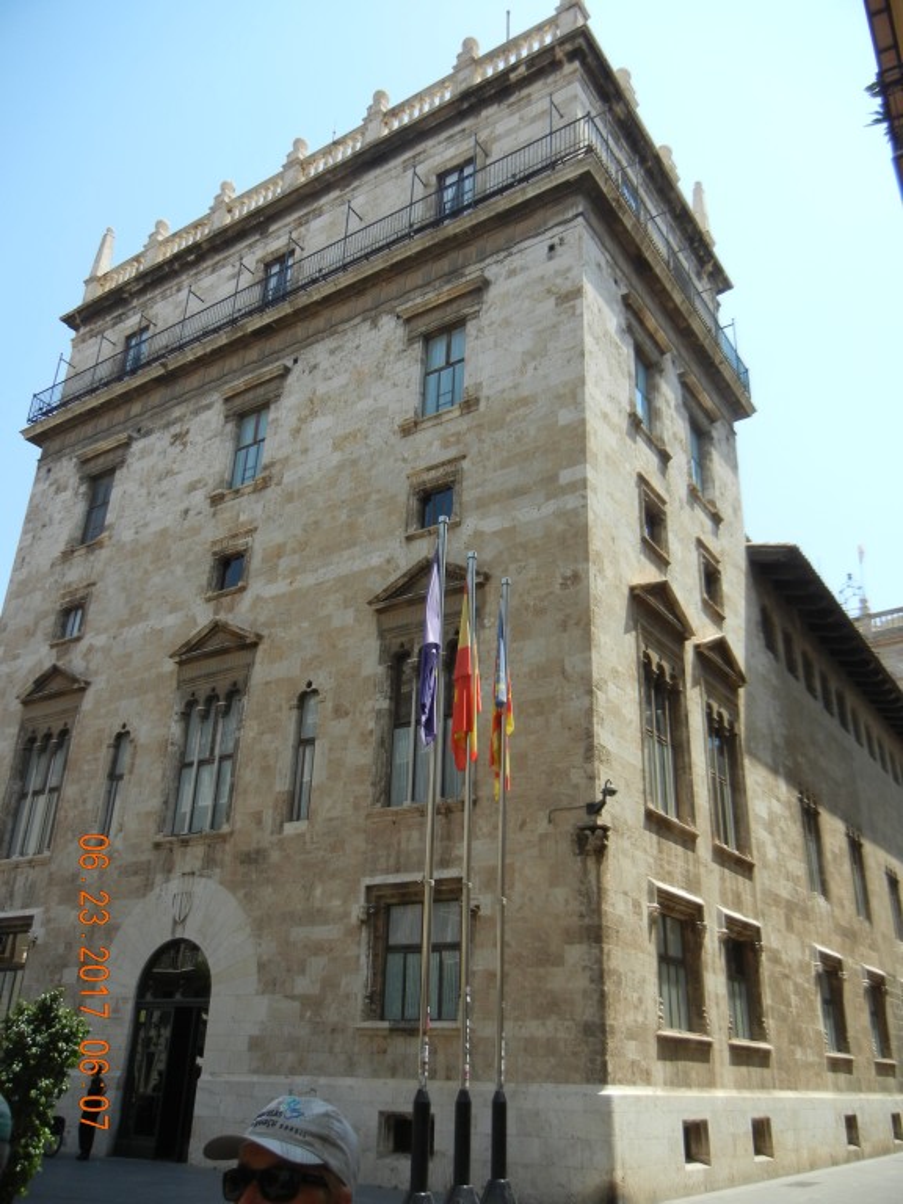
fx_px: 1043
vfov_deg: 60.0
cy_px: 602
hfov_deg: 46.8
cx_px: 452
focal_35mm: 30
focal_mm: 5.4
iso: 160
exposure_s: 1/924
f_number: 3.5
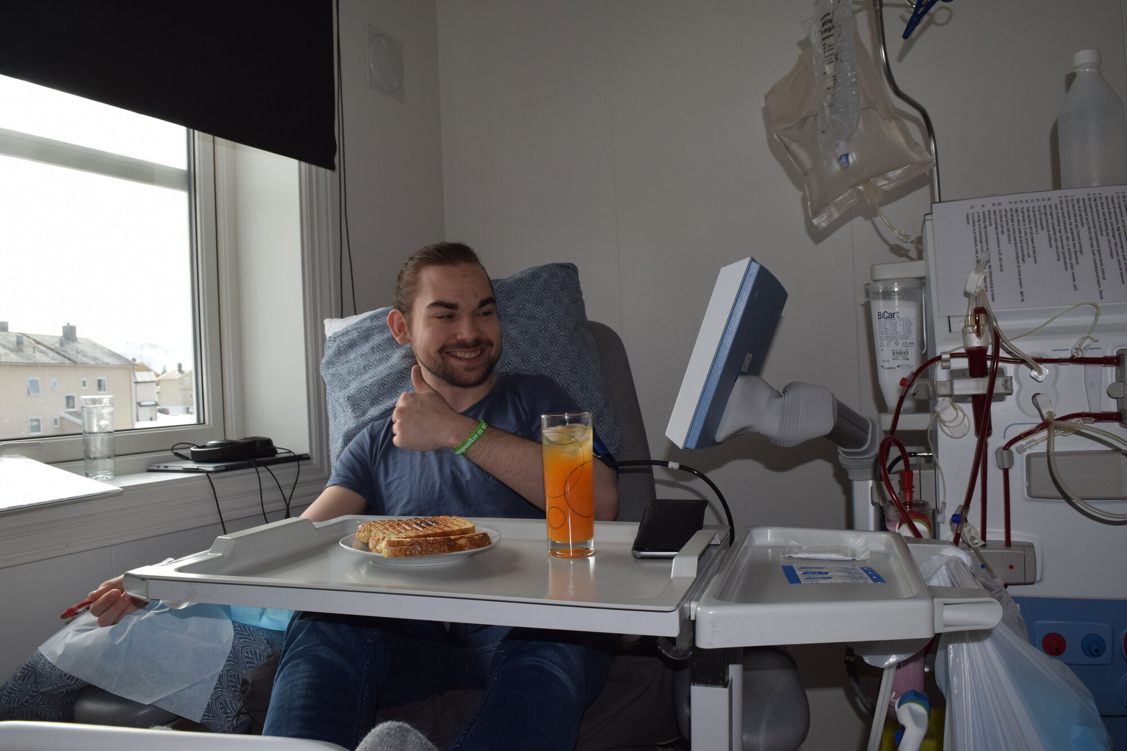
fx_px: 845
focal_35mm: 27
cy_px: 376
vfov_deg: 47.9
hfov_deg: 67.4
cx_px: 564
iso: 320
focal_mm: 18
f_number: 10
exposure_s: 1/200
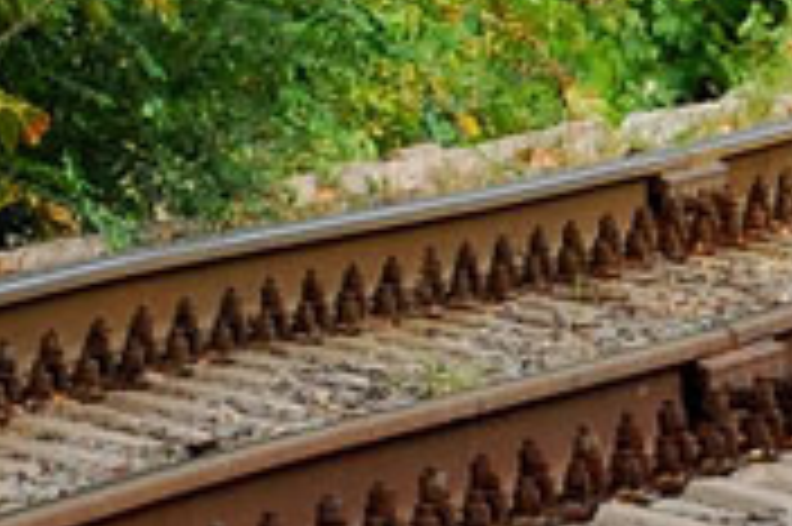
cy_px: -1108
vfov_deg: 1.5
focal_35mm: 885
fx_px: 19451
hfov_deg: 2.3
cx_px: 2223
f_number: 5.6
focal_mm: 80
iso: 200
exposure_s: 1/250
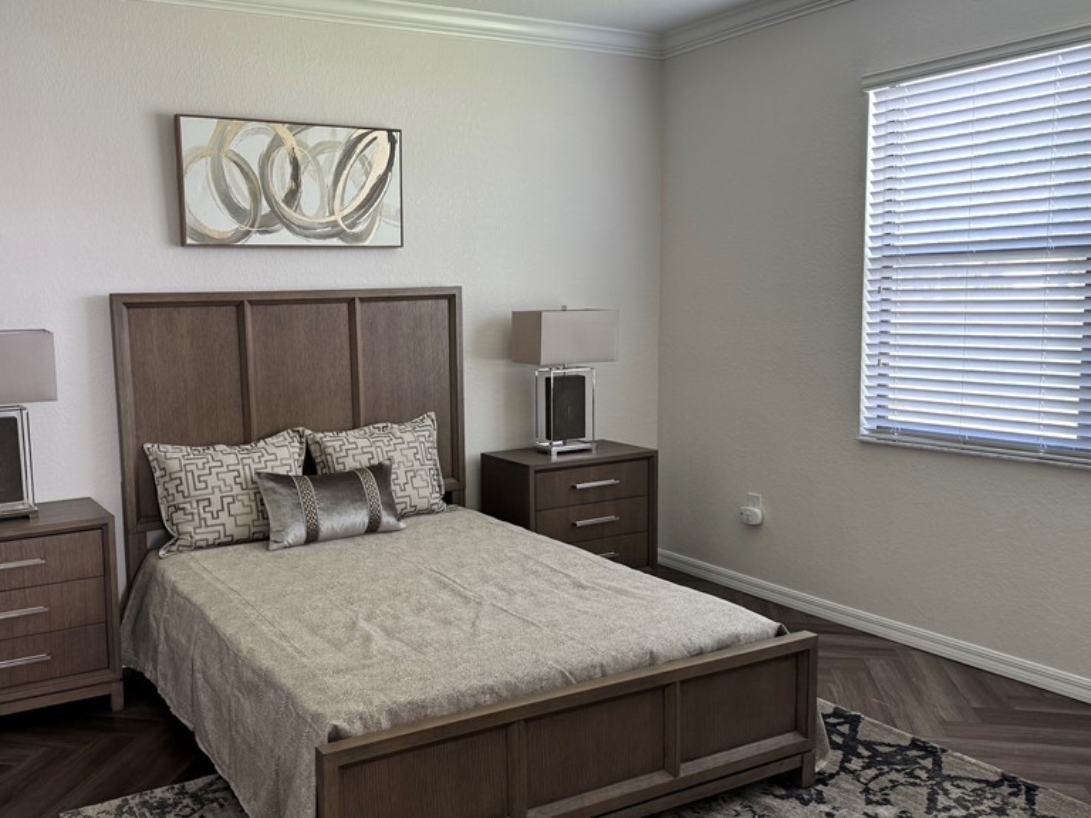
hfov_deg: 56.2
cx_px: 415
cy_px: 420
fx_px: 1009
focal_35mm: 32
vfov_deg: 44.2
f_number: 1.78
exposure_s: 1/60
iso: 160
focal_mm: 6.76
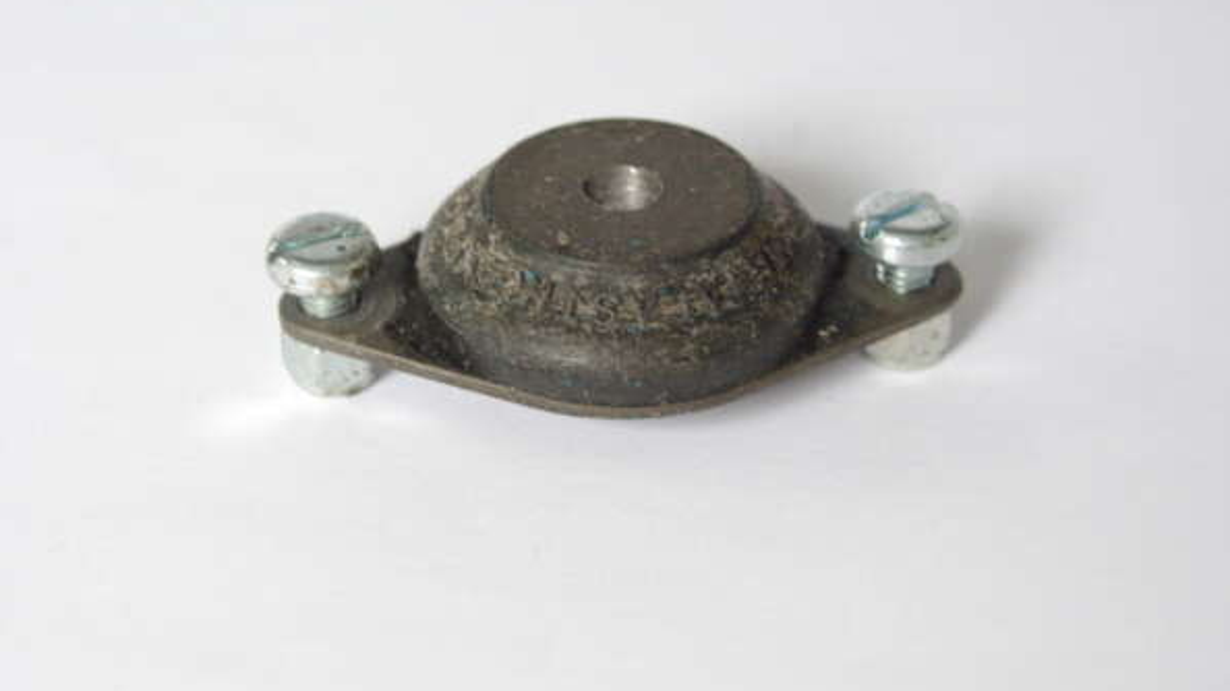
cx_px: 619
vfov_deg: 9.5
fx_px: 4142
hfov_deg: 16.9
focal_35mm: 127
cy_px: 288
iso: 800
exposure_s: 1/30
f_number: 8
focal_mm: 80
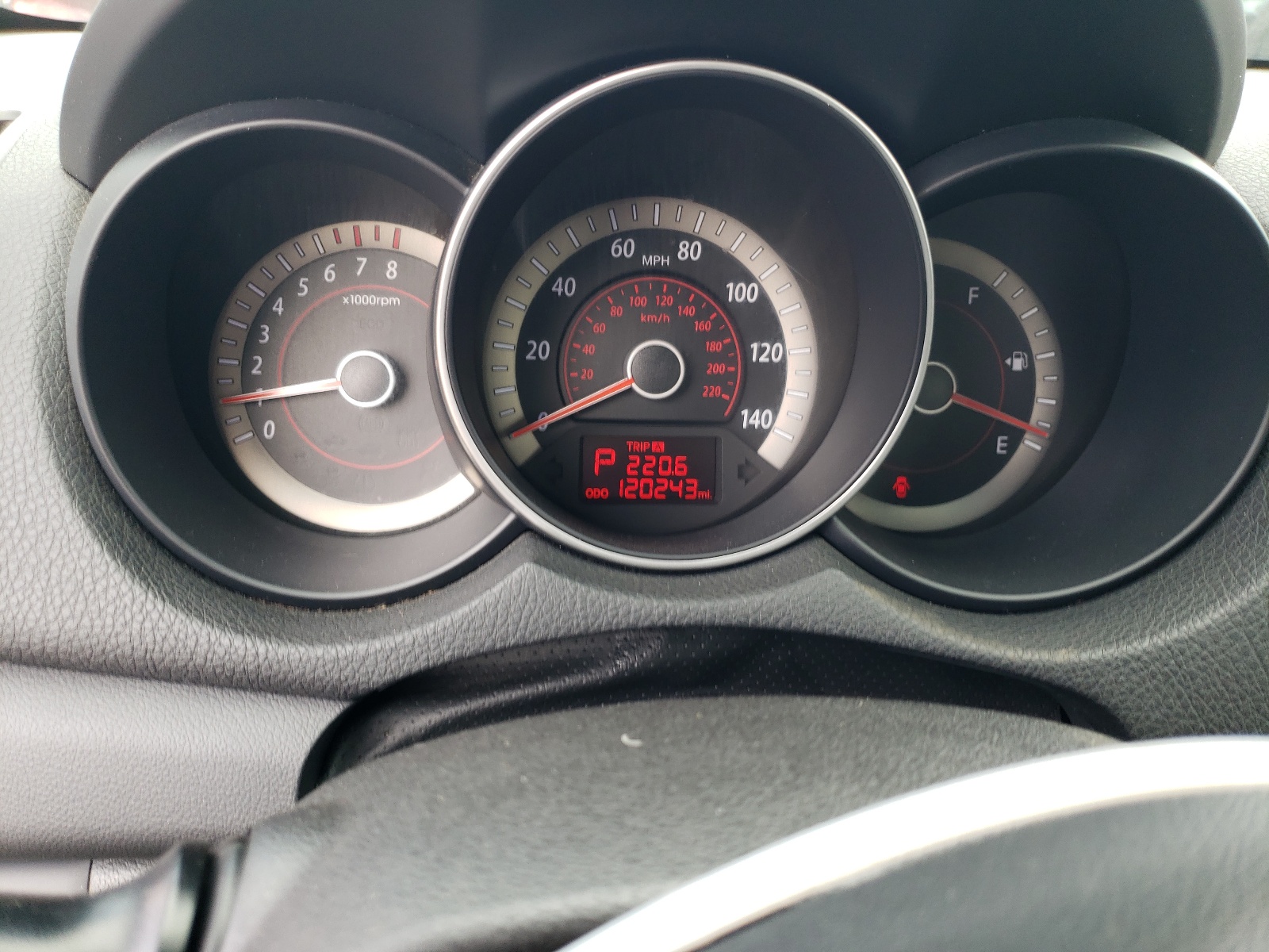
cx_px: 634
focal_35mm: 26
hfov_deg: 67.3
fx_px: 953
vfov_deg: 53.1
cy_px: 476
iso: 50
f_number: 1.5
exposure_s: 1/132
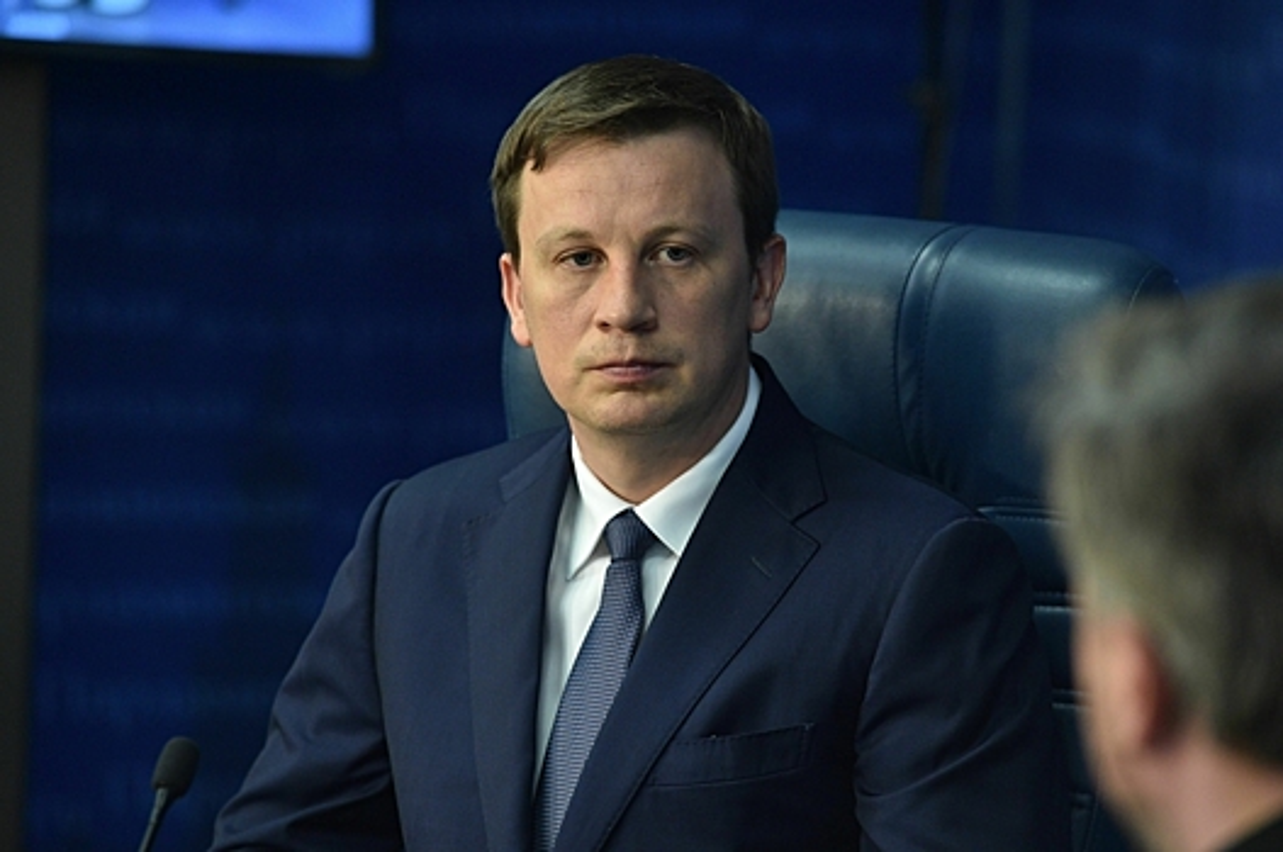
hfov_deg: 10.3
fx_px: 7119
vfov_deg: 6.8
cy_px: 426
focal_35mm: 200
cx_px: 642
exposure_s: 1/320
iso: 2000
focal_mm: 200
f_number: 4
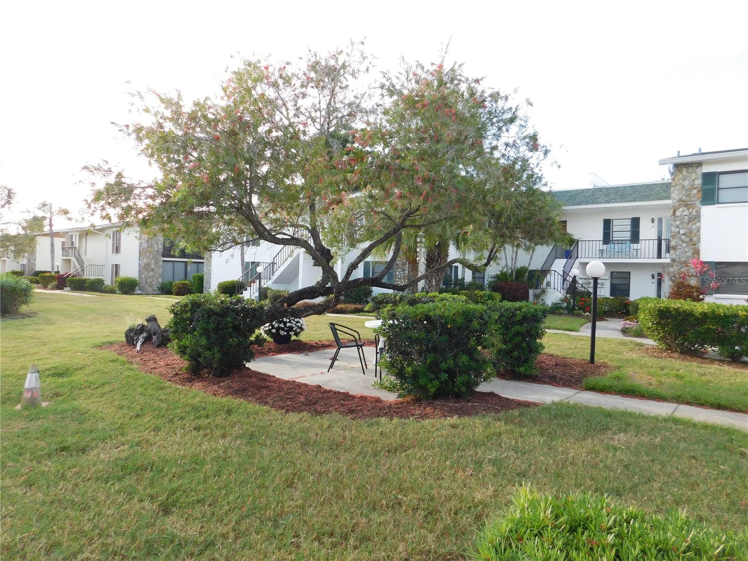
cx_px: 374
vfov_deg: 58.9
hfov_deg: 73.9
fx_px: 497
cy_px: 280
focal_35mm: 23
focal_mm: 4
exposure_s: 1/320
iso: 125
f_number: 3
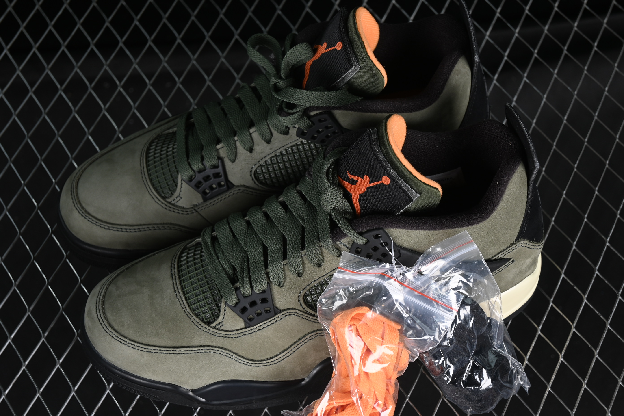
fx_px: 1300
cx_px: 312
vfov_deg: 18.2
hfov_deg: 27.0
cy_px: 208
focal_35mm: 75
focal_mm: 50
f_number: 6.3
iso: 160
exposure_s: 1/60
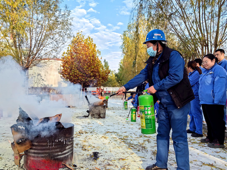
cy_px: 85
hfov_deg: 65.3
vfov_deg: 51.4
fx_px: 177
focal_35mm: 27
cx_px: 114
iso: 50
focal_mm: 5.72
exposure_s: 1/770
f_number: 2
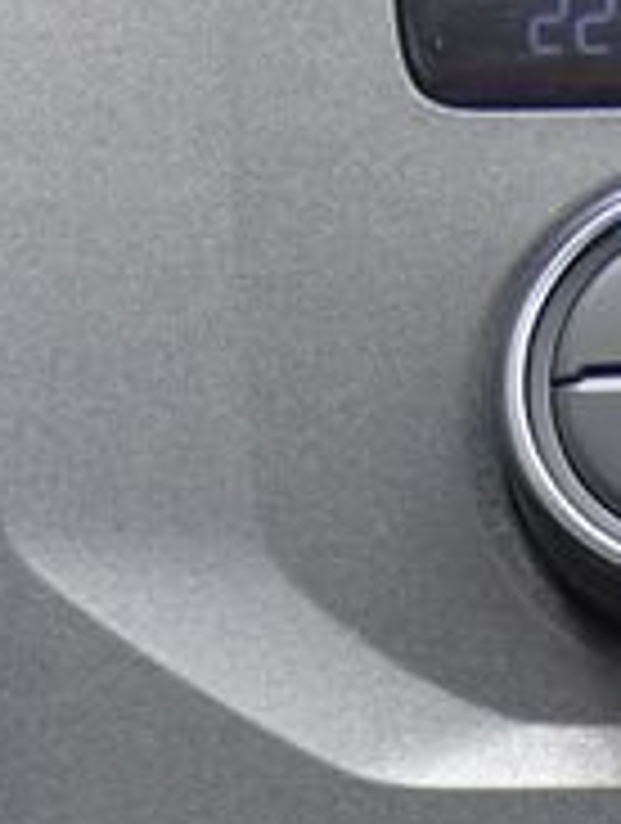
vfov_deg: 10.2
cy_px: 1238
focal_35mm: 188
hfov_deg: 7.4
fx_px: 4481
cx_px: 1485
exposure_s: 1/50
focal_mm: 35
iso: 500
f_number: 4
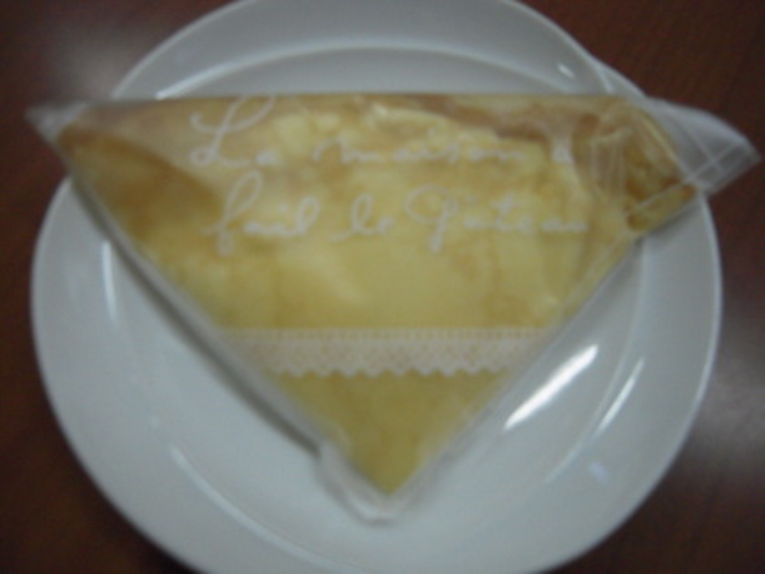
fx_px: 619
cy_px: 287
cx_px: 382
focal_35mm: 28
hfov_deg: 63.4
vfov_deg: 49.7
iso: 640
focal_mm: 5
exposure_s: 1/125
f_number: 2.7
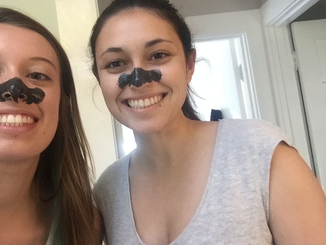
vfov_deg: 35.1
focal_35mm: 41
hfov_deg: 45.7
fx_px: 386
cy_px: 109
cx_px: 143
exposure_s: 1/30
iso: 80
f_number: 2.2
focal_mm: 2.65
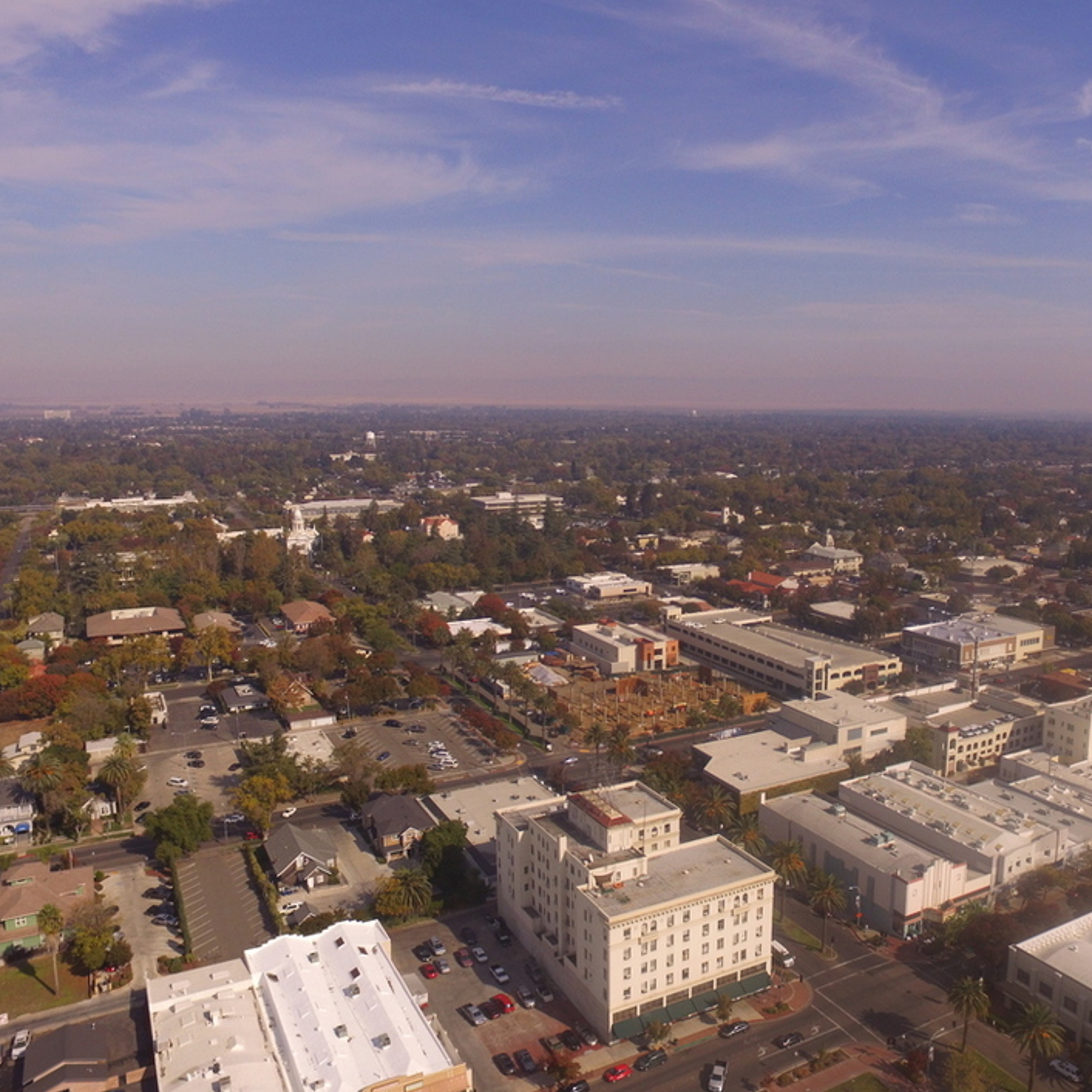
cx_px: 649
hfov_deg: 64.5
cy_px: 545
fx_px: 857
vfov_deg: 65.0
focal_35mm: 24
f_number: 2.8
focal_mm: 3.61
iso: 100
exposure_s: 1/2320
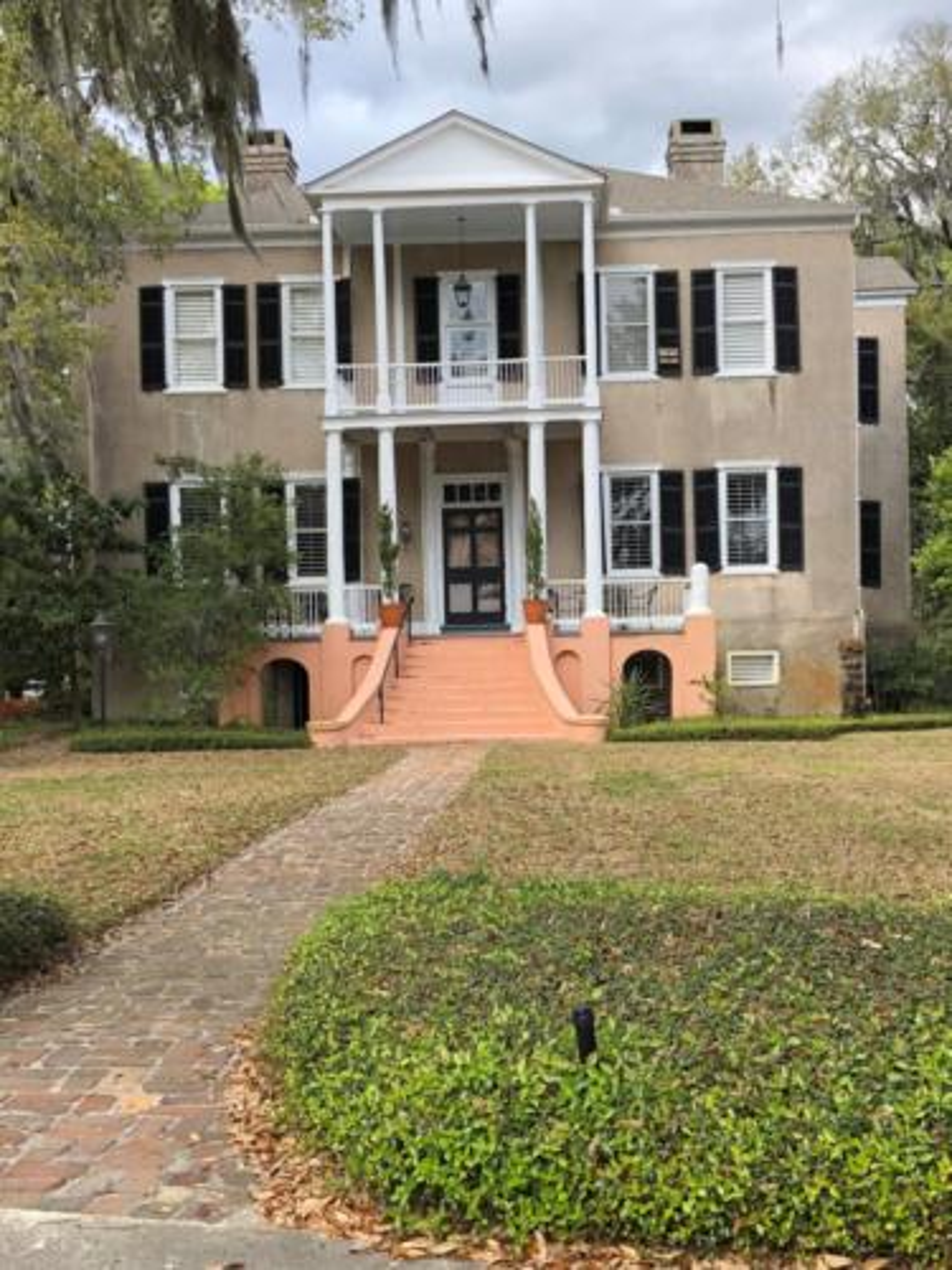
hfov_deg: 49.7
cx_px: 476
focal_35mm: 28
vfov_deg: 63.4
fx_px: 1027
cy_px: 635
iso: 20
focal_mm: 4
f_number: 1.8
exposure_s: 1/665
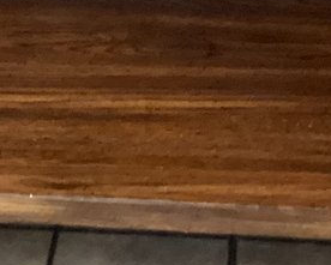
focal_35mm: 166
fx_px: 1627
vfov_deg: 8.9
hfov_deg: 11.6
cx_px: 44
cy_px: -230
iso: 800
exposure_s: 1/24
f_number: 2.4
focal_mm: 3.3
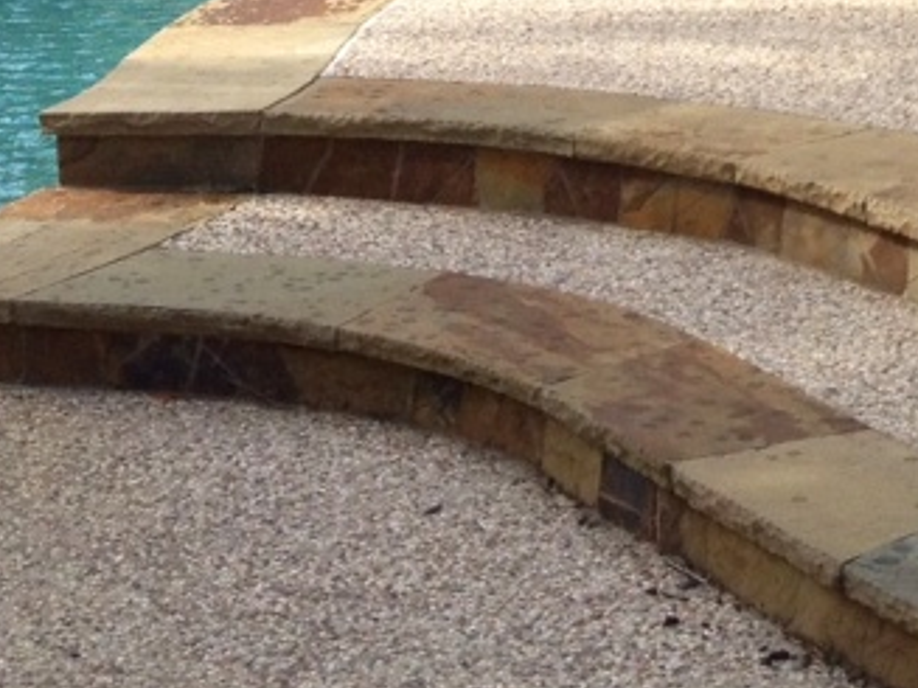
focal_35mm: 137
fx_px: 3632
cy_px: -640
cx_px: 1353
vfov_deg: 10.1
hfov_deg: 13.6
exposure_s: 1/620
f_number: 2.4
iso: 64
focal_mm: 4.28
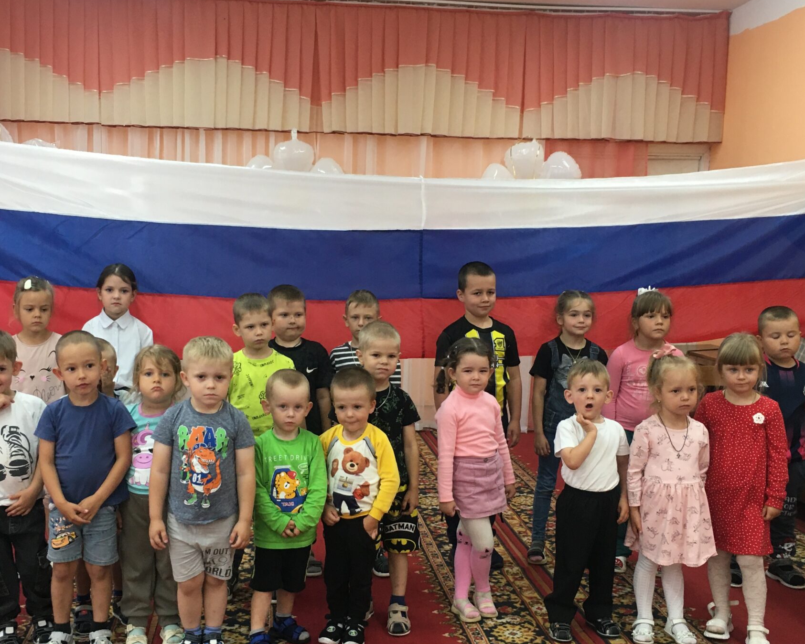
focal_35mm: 43
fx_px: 1024
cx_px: 382
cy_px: 375
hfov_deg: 42.9
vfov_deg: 34.8
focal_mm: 4.15
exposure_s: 1/33
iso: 50
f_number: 2.2
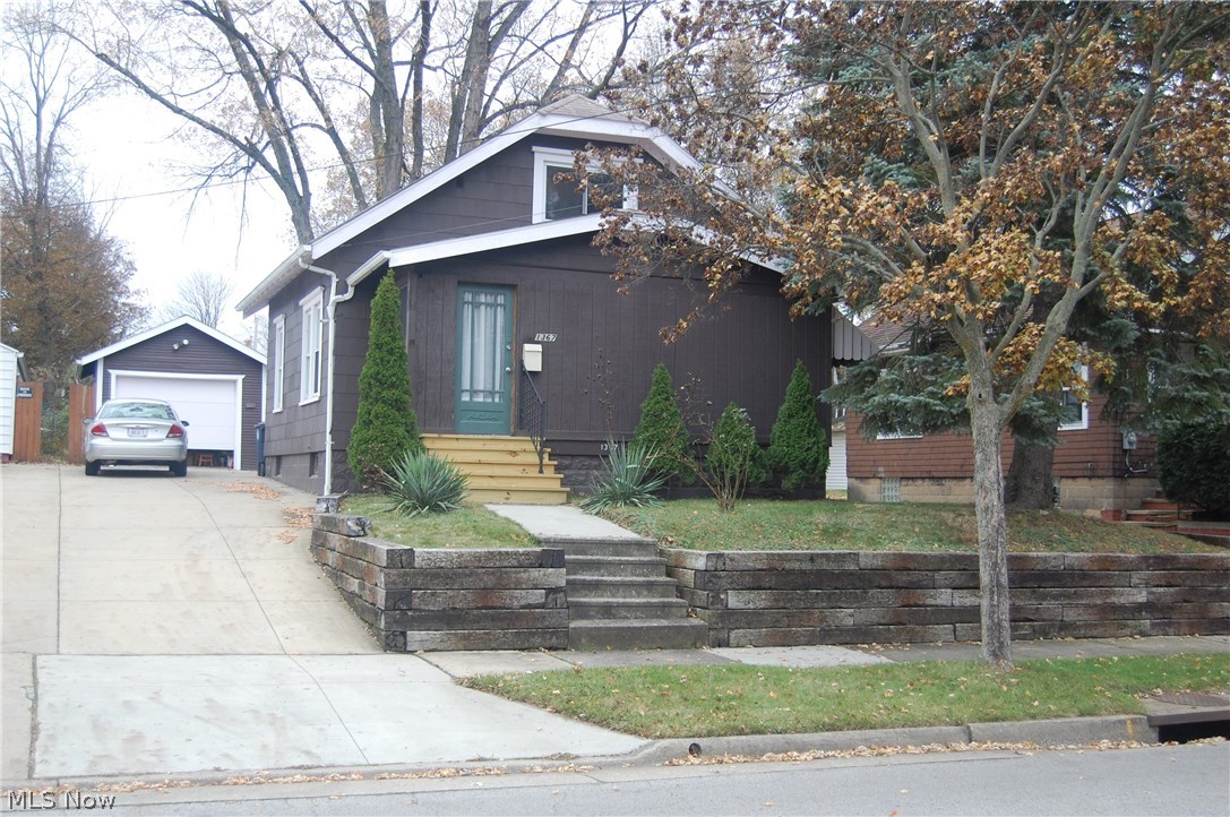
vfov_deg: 34.1
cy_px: 408
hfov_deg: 49.6
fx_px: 1331
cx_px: 615
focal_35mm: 39
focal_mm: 26
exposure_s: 1/80
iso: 400
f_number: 4.5
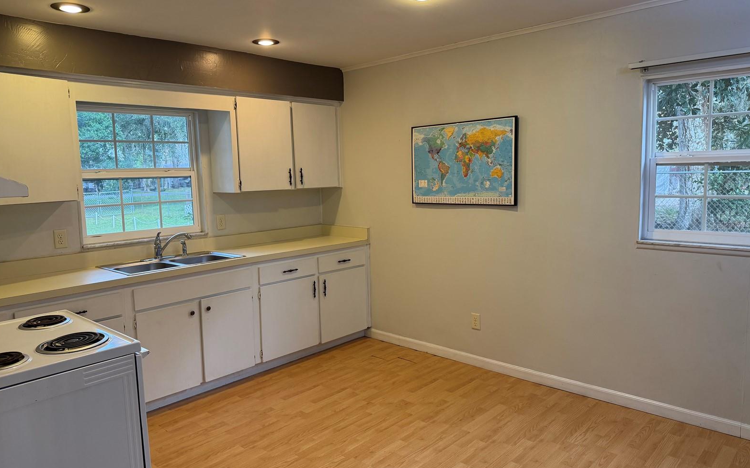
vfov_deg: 47.6
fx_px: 531
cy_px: 225
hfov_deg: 70.4
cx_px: 371
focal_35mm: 26
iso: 200
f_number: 1.78
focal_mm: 6.76
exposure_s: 1/120
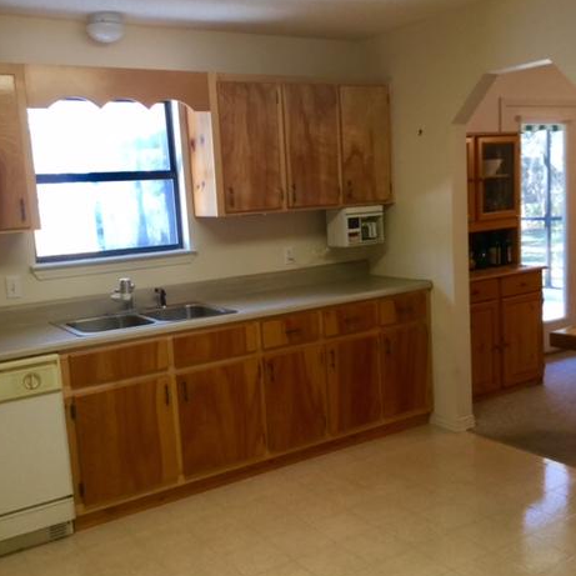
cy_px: 294
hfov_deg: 43.9
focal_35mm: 38
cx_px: 286
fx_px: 715
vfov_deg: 43.9
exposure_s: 1/30
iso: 50
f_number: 2.4
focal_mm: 3.3
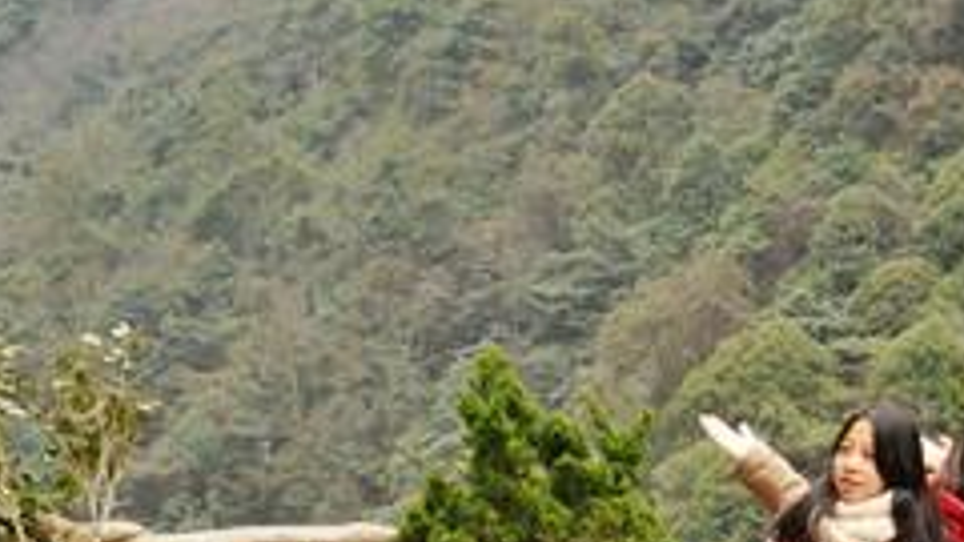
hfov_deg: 15.5
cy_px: 632
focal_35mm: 137
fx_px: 3510
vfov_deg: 8.7
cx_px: 795
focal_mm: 35
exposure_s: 1/125
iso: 200
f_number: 5.6
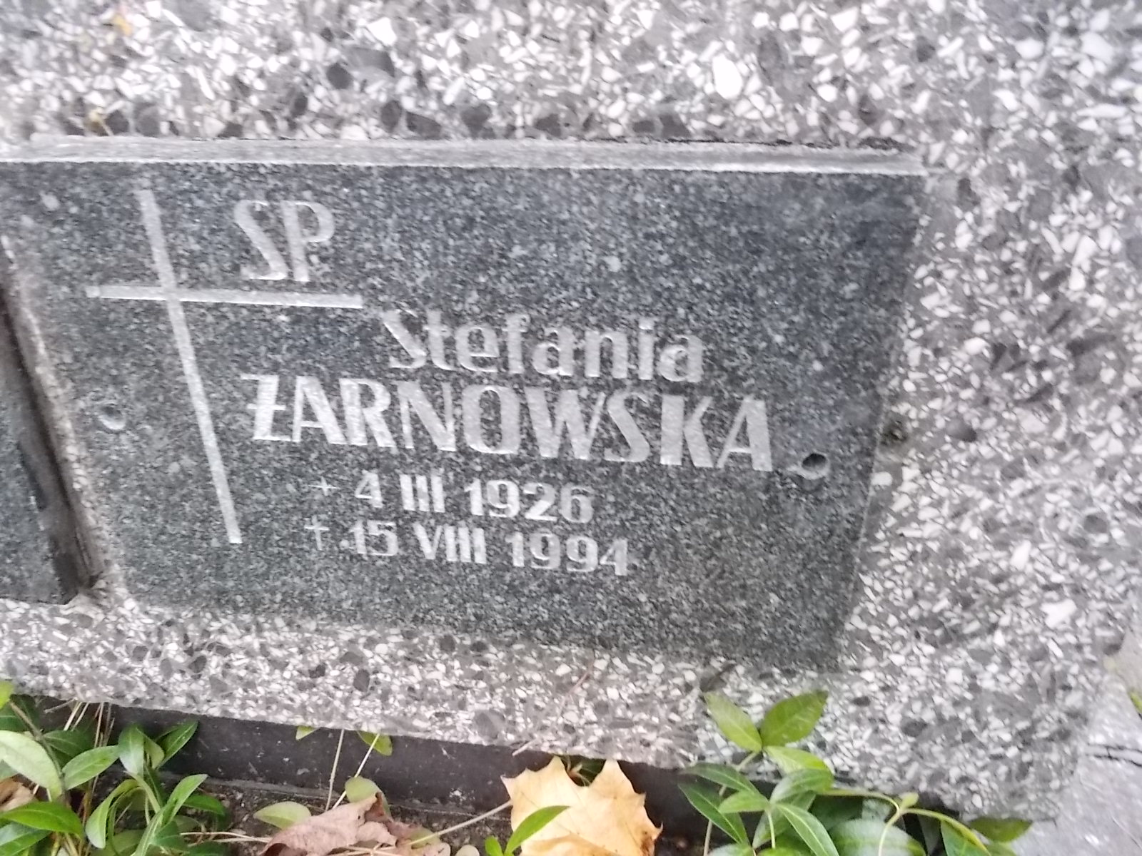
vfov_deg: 53.1
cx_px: 571
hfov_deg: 67.3
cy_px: 428
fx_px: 858
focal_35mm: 26
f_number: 3.2
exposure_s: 1/40
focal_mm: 4.6
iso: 400
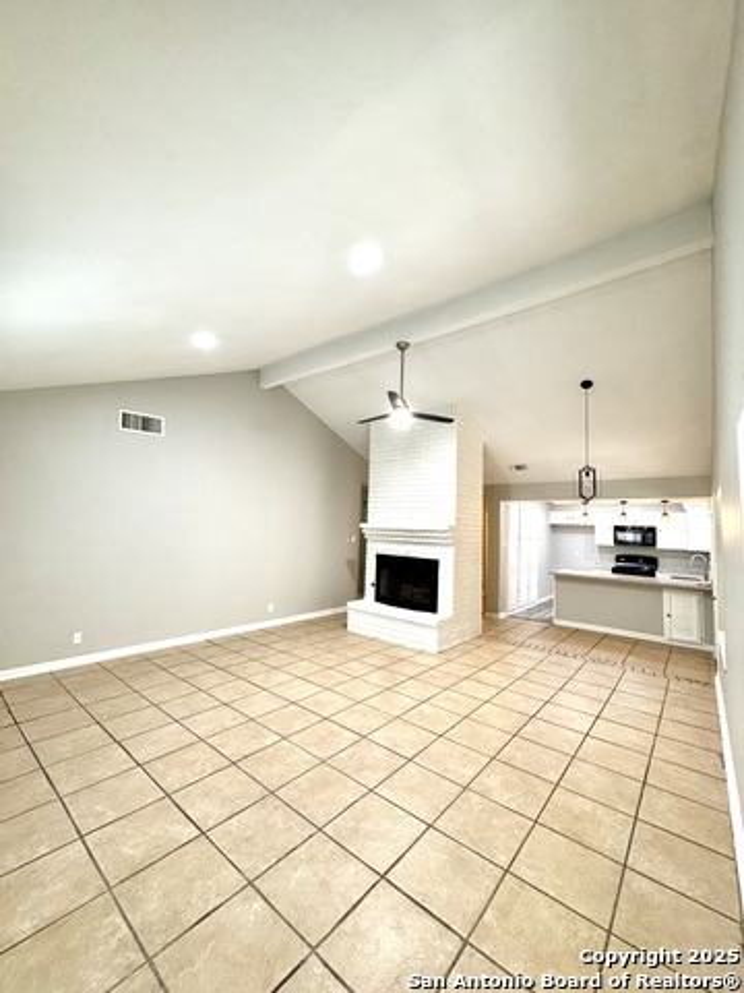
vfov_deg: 102.1
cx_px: 372
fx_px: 401
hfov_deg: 85.7
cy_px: 496
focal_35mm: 14
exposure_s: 1/120
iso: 250
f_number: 2.2
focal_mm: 2.22
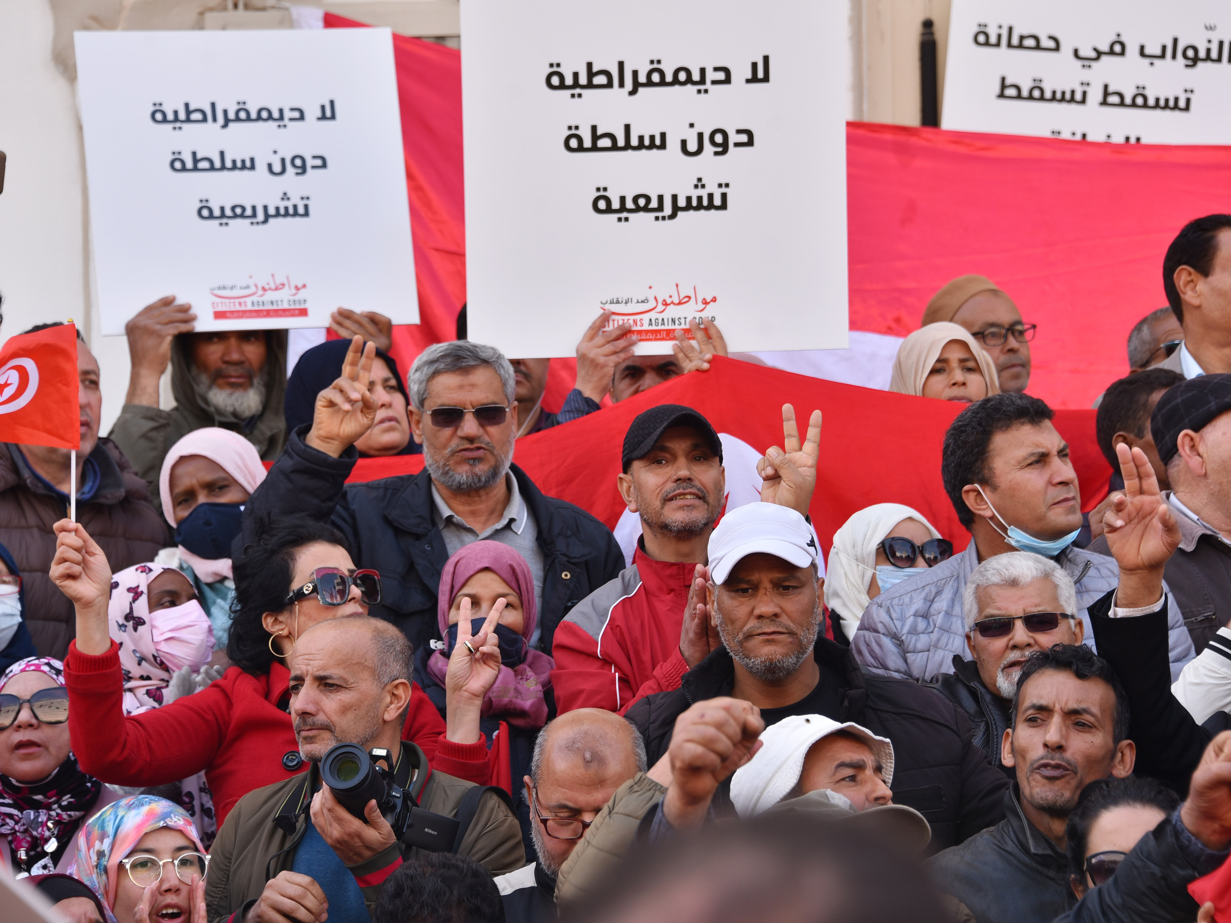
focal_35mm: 149
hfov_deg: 13.3
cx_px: 639
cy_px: 471
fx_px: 5298
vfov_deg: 10.0
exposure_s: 1/200
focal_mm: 135
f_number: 6.3
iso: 160
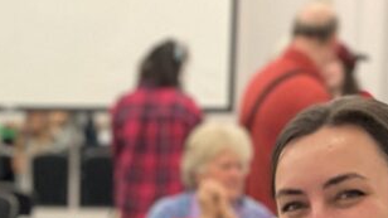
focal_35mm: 232
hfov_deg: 9.2
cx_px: -26
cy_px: 476
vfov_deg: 5.1
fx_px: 2386
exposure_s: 1/24
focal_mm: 7.5
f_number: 2.2
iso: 320
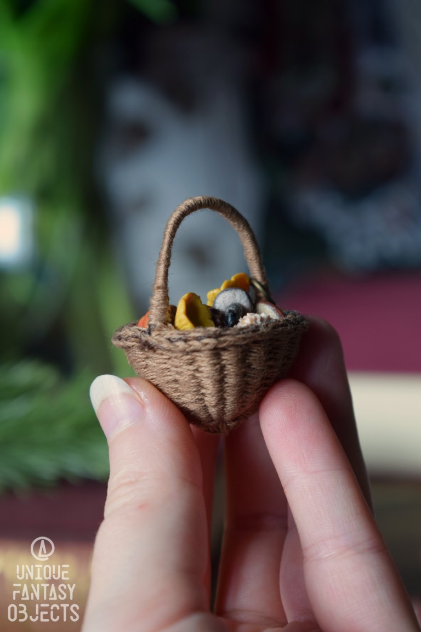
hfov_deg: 16.6
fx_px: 1447
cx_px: 210
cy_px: 316
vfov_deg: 24.6
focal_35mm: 82
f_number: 5.6
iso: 560
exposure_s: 1/60
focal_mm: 55
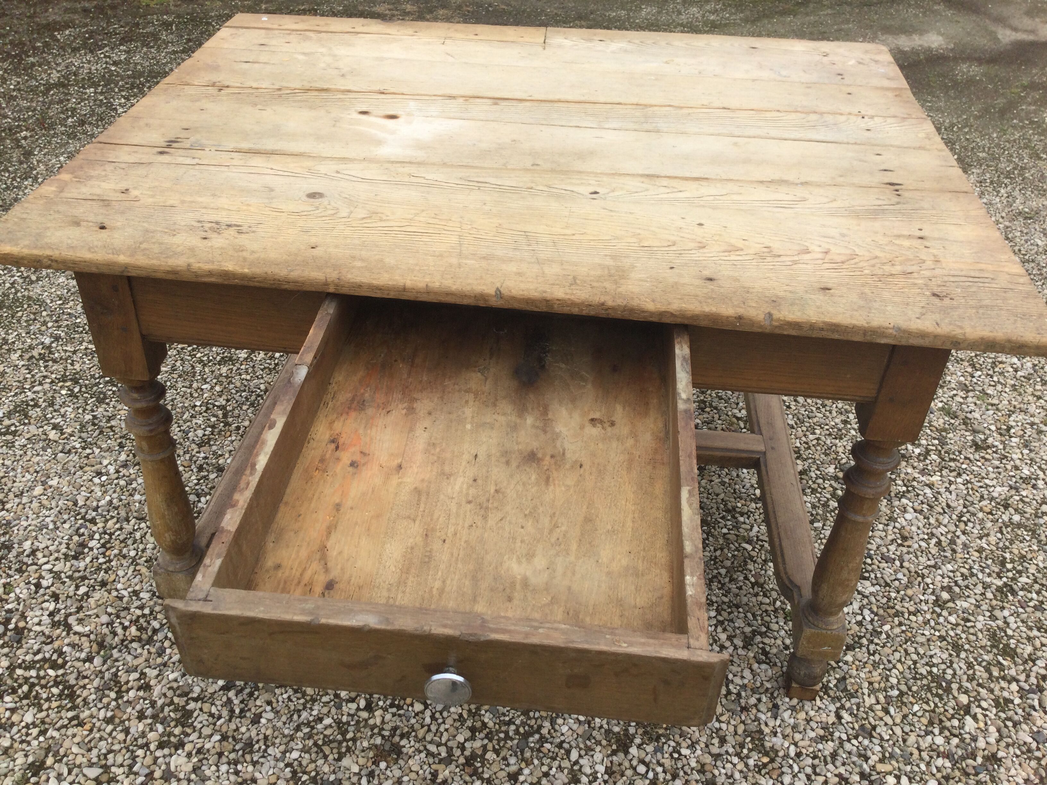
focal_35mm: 31
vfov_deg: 45.4
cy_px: 392
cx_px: 524
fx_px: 938
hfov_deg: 58.4
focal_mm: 3.3
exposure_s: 1/657
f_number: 2.4
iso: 25
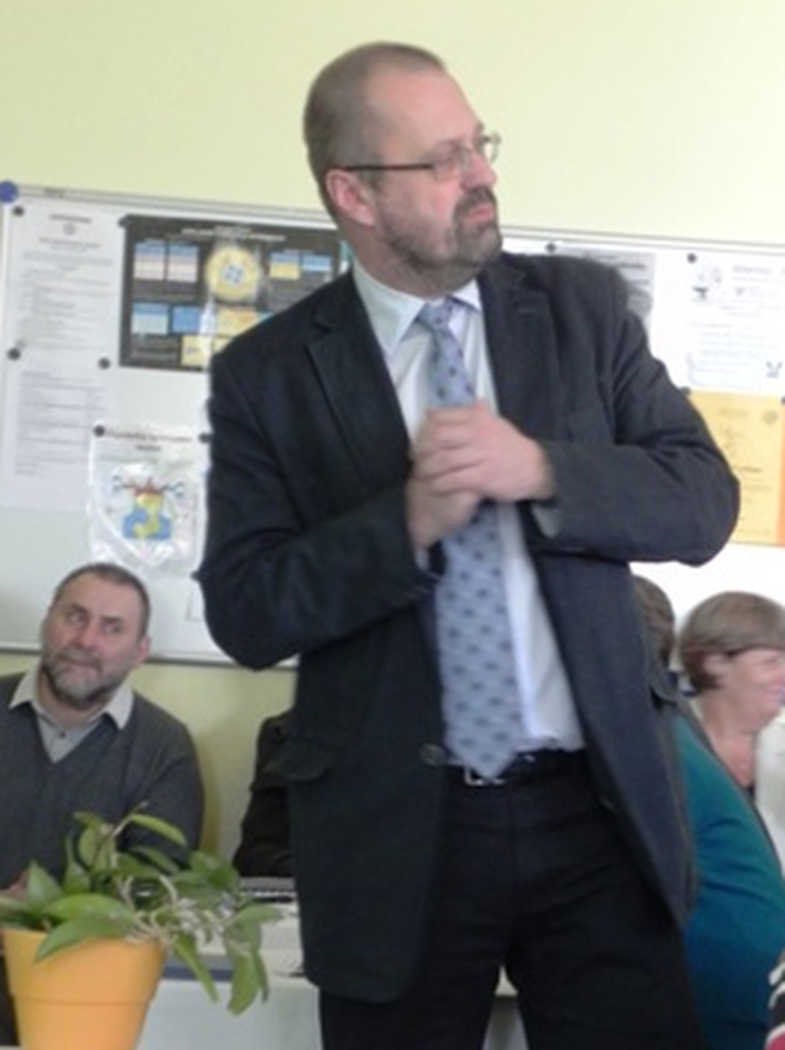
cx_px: 491
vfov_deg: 18.2
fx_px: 3271
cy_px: 562
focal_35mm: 108
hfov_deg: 13.7
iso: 400
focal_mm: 15.1
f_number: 4
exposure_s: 1/9.3
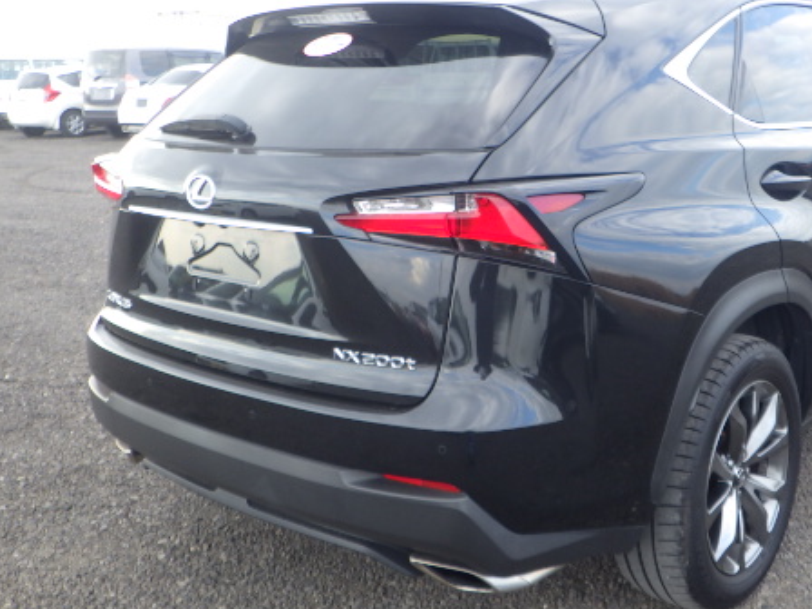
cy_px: 301
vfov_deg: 36.0
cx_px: 536
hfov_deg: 46.1
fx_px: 938
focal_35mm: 40
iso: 125
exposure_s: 1/125
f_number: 3.5
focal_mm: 5
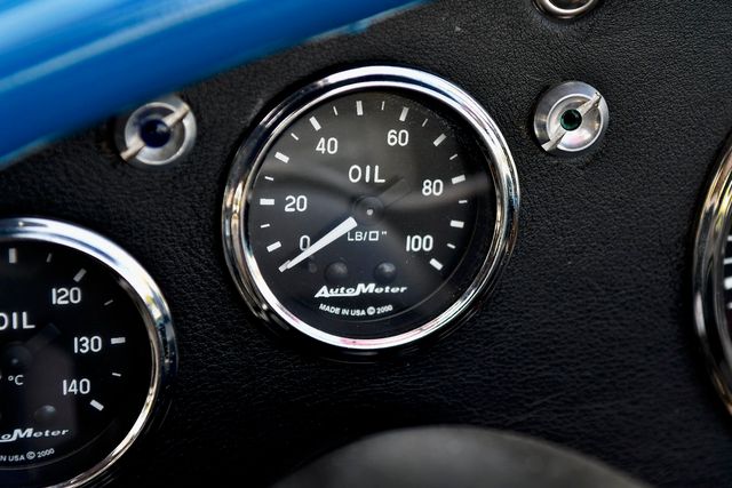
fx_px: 1708
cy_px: 244
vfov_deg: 16.3
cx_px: 366
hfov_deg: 24.2
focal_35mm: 84
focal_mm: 56
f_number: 5
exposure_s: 1/250
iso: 400
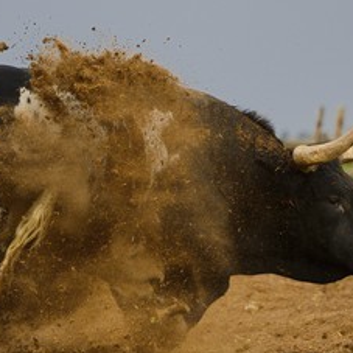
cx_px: 179
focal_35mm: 259
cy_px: 204
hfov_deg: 6.8
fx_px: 2988
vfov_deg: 6.8
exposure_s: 1/640
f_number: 5
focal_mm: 165
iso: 800
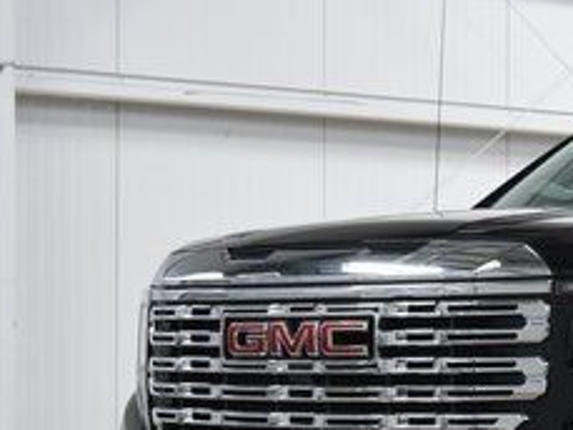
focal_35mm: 145
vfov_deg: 10.2
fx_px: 2401
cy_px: 371
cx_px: 788
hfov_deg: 13.1
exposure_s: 1/60
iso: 1600
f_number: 5.6
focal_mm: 36
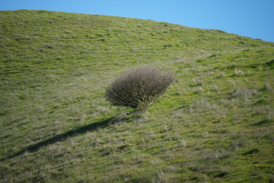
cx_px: 137
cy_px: 92
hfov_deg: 7.9
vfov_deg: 5.3
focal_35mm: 260
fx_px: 1979
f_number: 7.1
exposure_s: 1/1000
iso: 400
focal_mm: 260
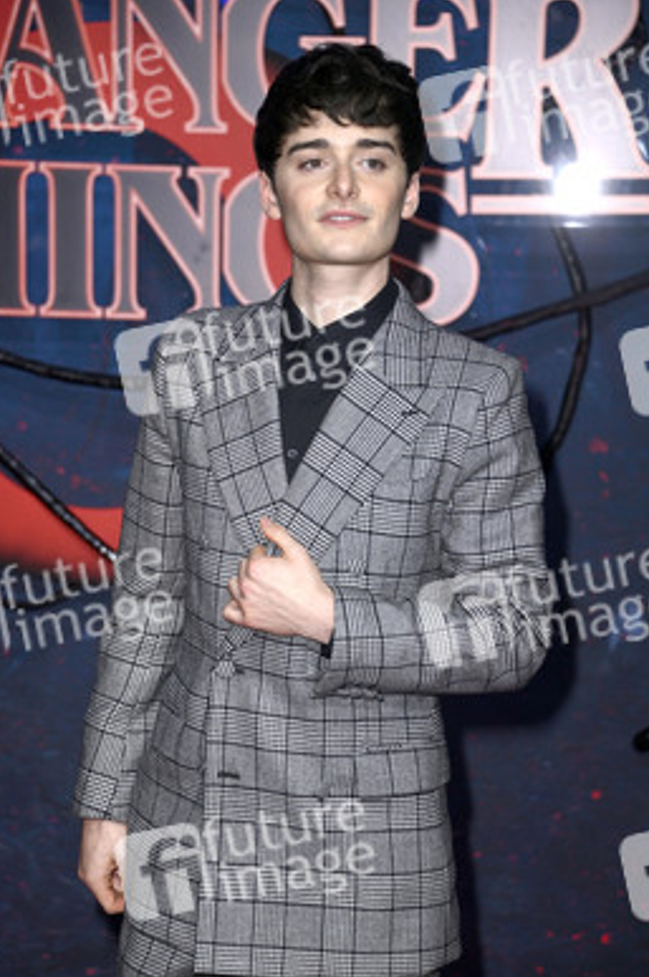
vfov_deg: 17.1
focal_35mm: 120
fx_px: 3253
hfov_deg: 11.4
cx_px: 318
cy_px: 482
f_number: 5.6
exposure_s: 1/200
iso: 500
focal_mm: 116
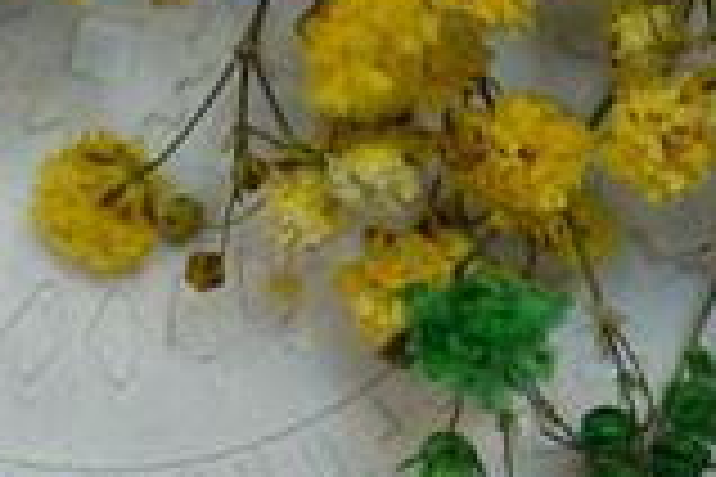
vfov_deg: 9.7
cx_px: 5
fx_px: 2793
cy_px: 536
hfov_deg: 14.4
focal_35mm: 140
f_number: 5
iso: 400
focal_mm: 33
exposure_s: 1/60
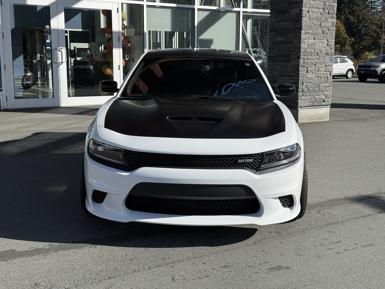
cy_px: 144
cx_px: 192
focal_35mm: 48
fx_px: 534
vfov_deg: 30.3
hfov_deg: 39.7
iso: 64
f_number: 1.78
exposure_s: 1/4878
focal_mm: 6.76
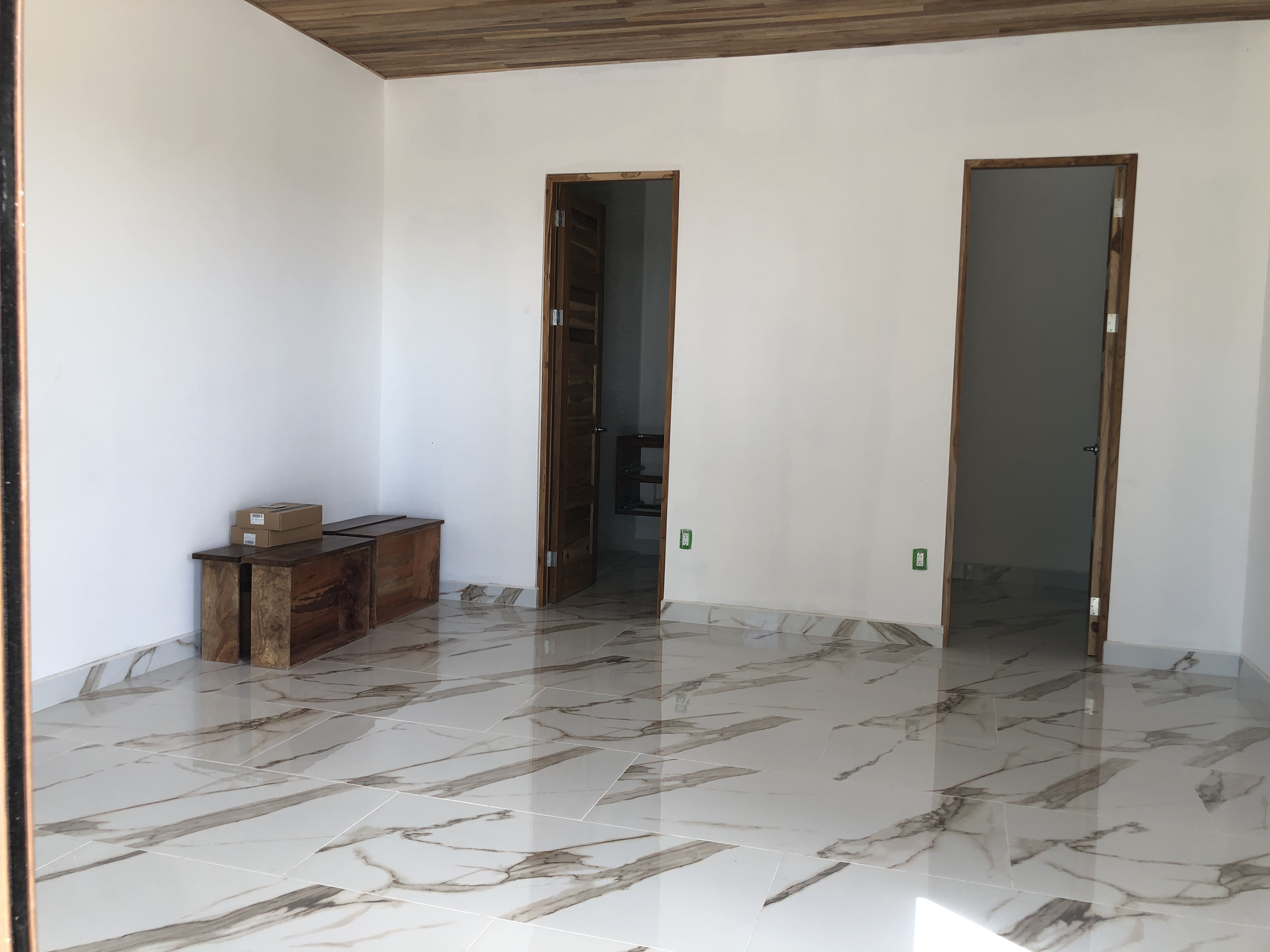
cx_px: 635
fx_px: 1027
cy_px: 476
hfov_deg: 63.4
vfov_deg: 49.7
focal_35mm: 28
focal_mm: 3.99
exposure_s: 1/120
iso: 32
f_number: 1.8
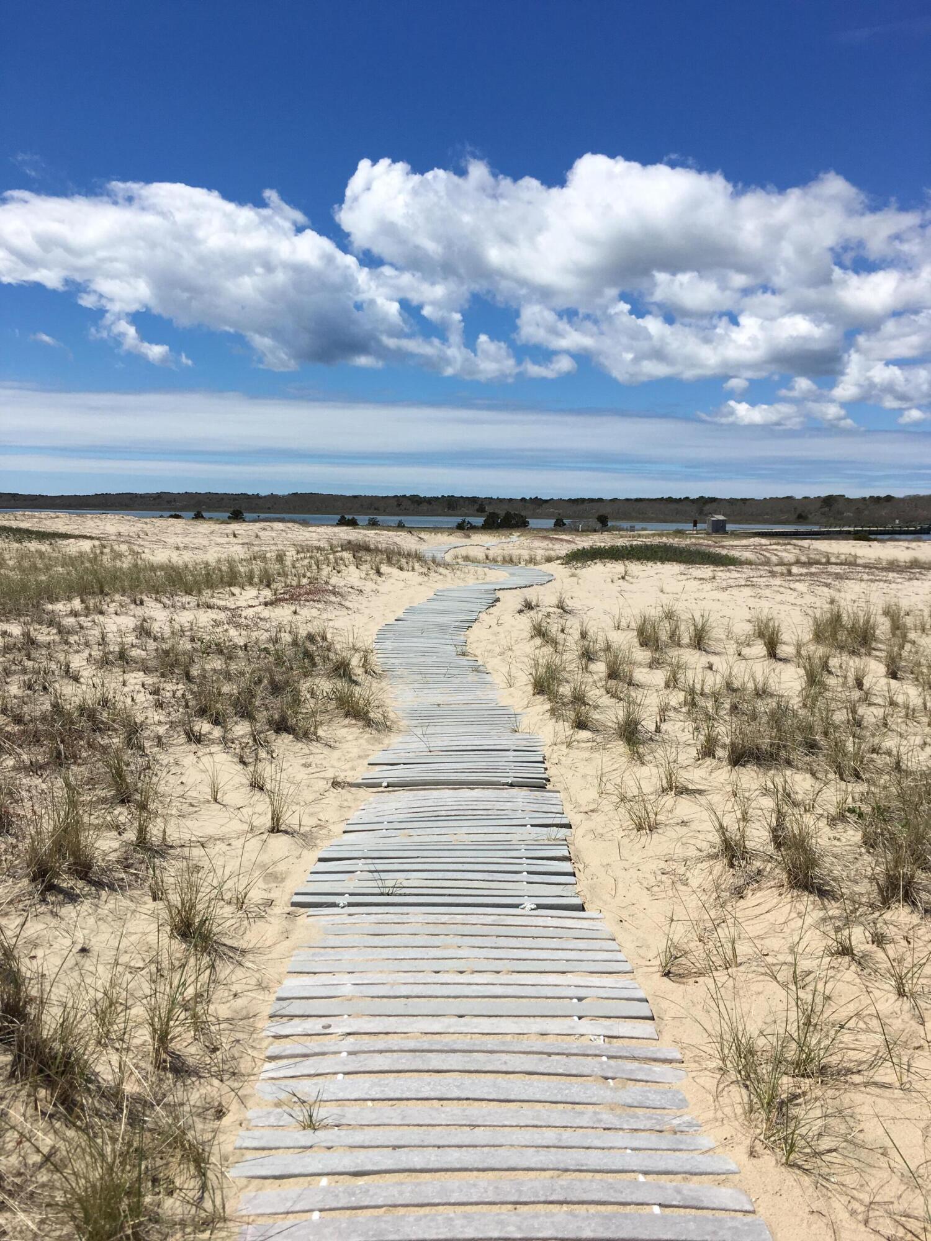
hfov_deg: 48.2
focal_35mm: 29
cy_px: 620
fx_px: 1040
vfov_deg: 61.7
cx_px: 466
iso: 25
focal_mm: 4.15
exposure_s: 1/3344
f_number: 2.2
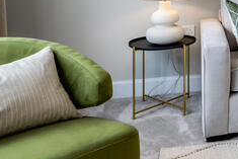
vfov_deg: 19.7
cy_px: -70
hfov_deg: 26.3
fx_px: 404
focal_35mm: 61
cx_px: 332
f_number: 8
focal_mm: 14
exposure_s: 1/15
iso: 100
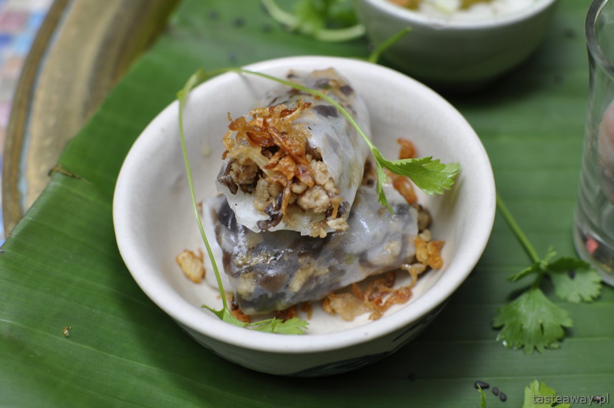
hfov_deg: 37.9
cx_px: 307
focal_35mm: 52
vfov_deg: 25.7
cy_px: 204
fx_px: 894
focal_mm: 35
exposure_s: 1/125
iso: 200
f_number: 5.6
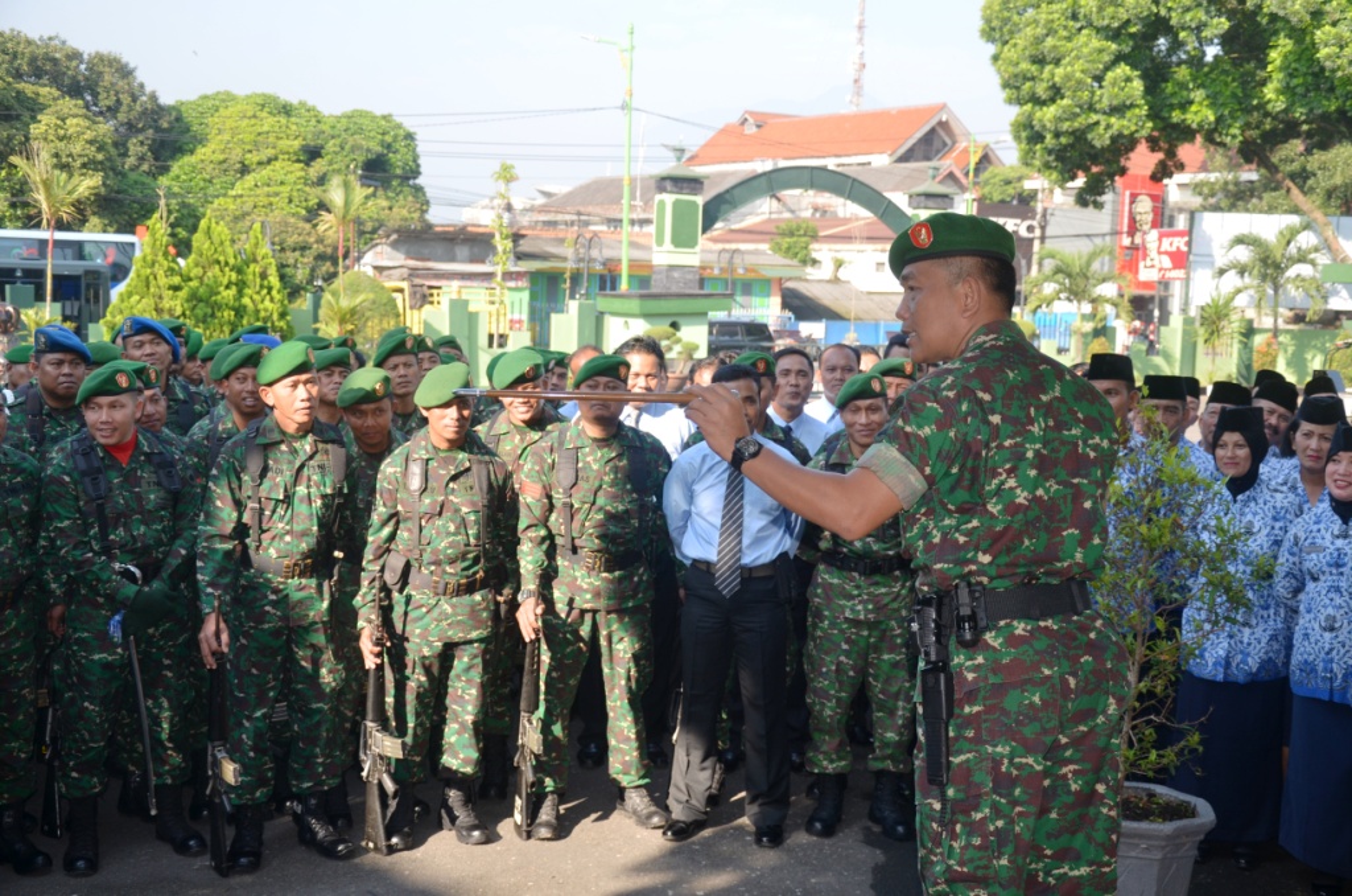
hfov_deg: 43.7
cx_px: 676
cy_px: 448
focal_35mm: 45
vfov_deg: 29.7
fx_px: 1686
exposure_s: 1/250
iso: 200
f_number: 4.5
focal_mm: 30
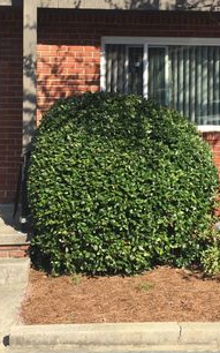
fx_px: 643
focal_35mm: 67
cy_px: 89
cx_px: 98
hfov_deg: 19.4
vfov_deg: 30.1
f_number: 2.2
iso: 32
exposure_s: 1/1014
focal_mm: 4.15
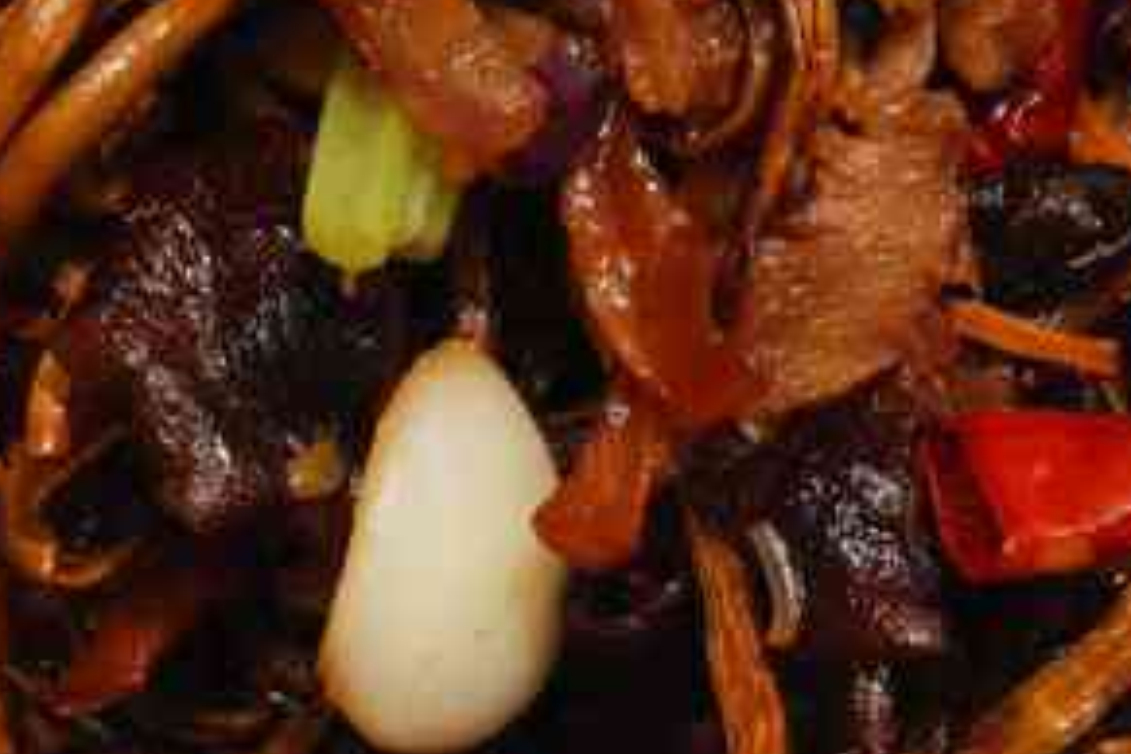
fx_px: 2827
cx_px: 435
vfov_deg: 15.1
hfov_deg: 22.6
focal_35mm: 90
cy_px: 639
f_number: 1.8
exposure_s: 1/100
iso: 125
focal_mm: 5.58
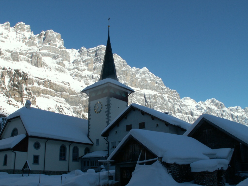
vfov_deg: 40.7
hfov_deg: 52.6
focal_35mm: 35
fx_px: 251
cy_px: 93
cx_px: 124
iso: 50
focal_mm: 5.86
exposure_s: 1/200
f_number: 7.1
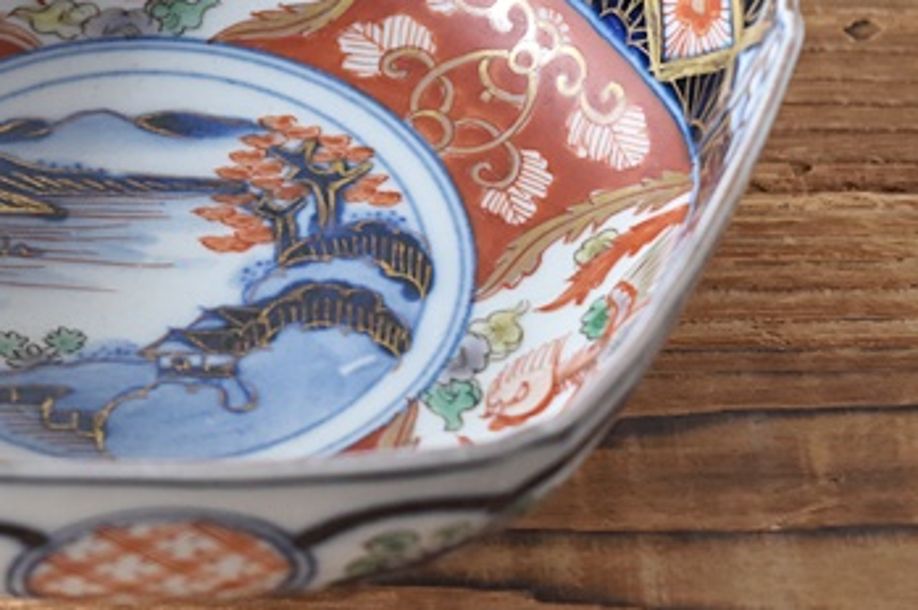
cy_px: 217
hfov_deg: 10.8
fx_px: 4819
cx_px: 163
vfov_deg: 7.2
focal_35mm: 189
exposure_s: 1/13
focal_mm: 55
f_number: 5.6
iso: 800
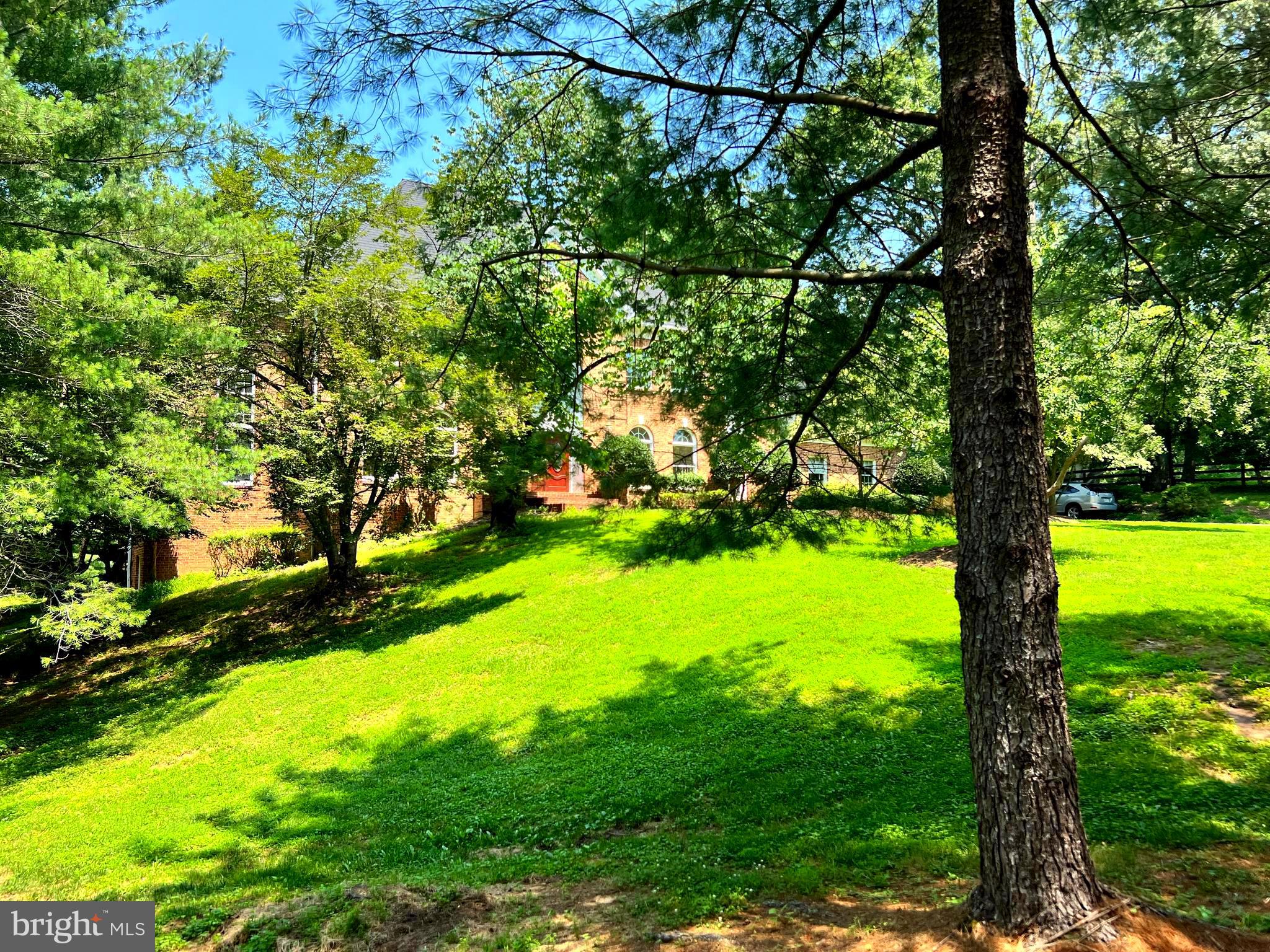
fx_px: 954
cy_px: 476
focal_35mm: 26
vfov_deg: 53.1
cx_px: 635
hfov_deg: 67.3
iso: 50
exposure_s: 1/1901
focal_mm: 5.7
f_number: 1.5
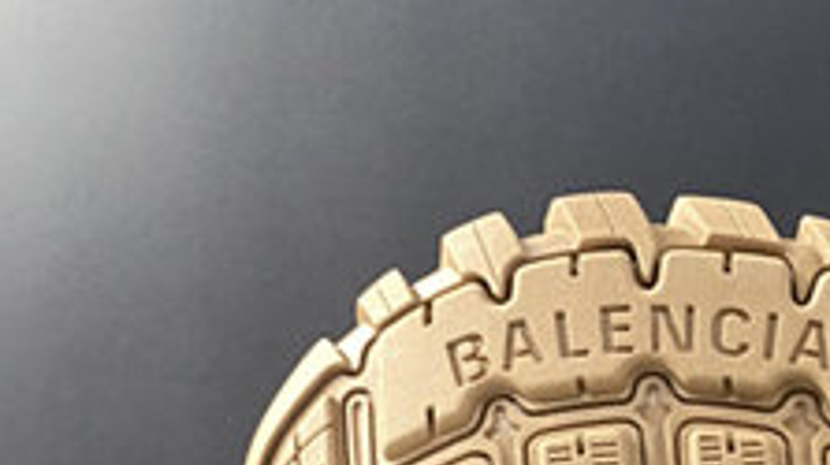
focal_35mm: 89
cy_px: 828
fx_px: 1957
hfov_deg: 20.6
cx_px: 1228
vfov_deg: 12.4
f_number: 1.8
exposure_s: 1/50
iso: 80
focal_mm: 4.25
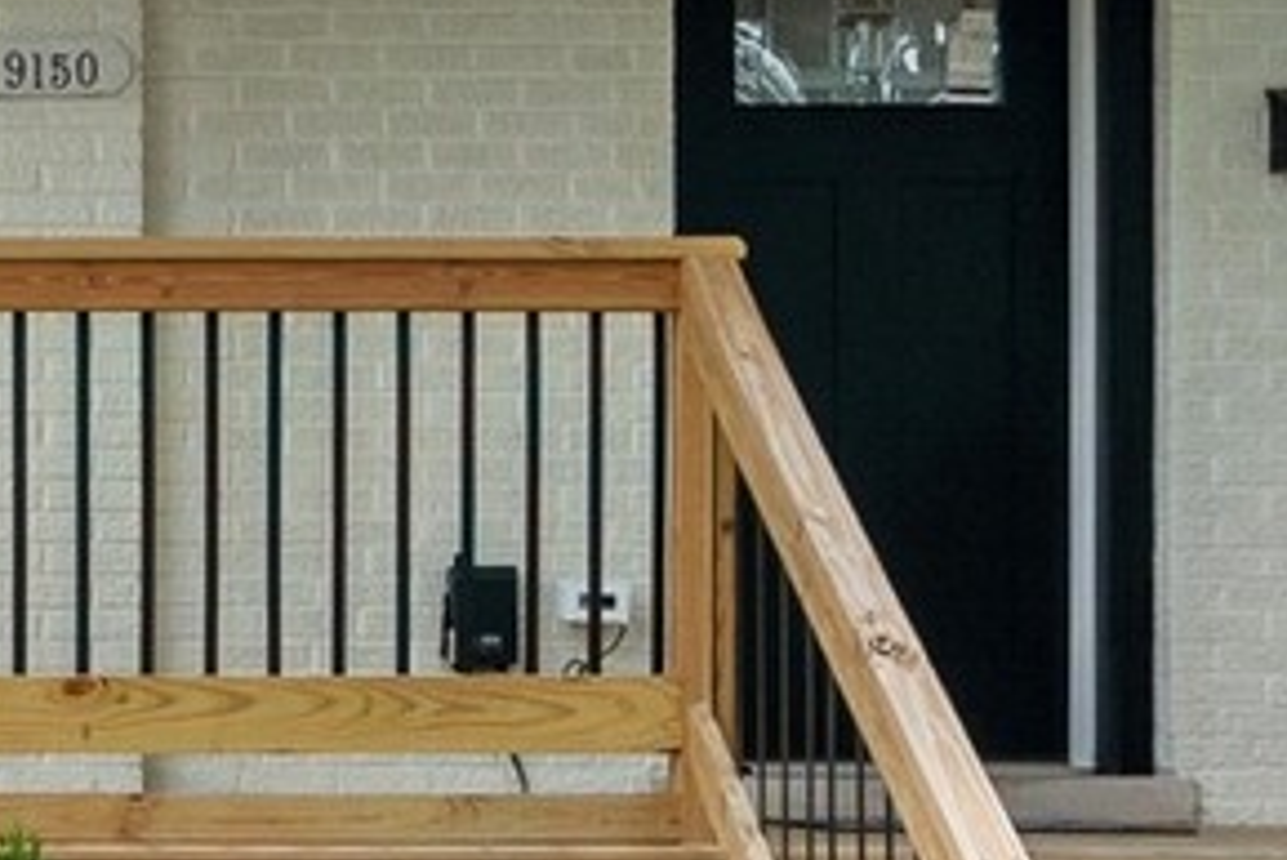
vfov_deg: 16.1
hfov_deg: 20.2
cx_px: -726
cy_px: 152
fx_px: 3004
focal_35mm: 84
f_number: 7.1
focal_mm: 10
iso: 250
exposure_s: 1/200
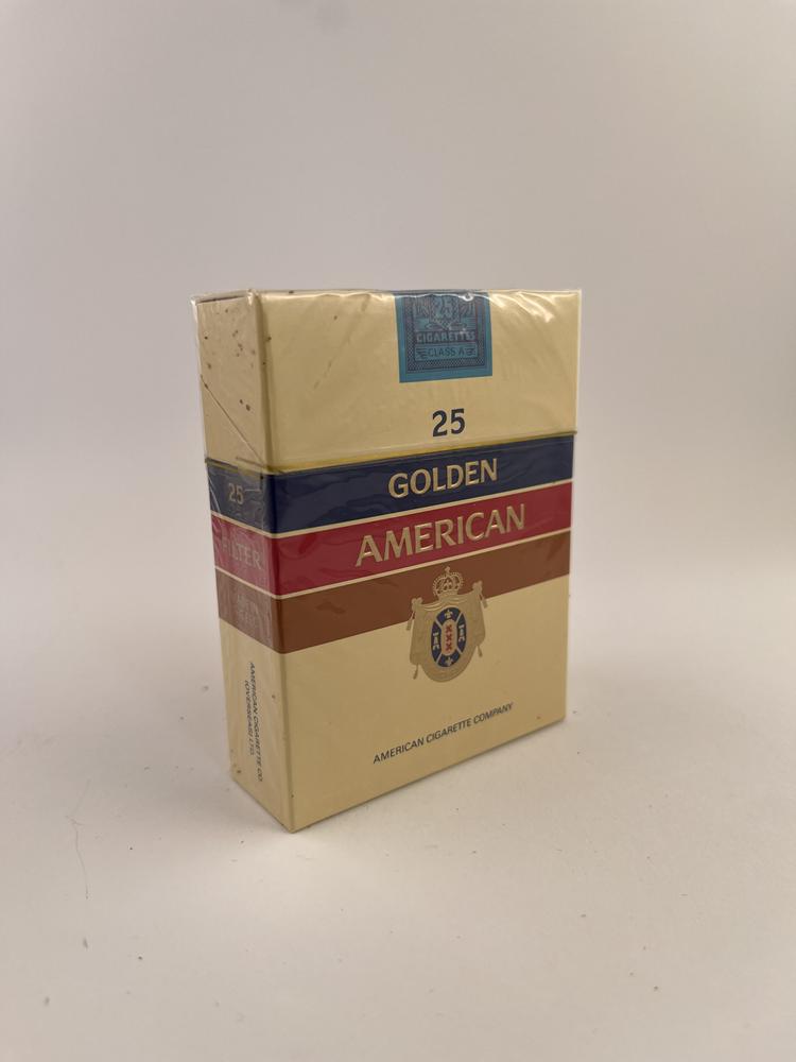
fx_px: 797
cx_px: 398
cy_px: 531
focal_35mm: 26
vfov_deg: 67.3
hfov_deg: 53.1
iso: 40
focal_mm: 5.1
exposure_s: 1/218
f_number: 1.6
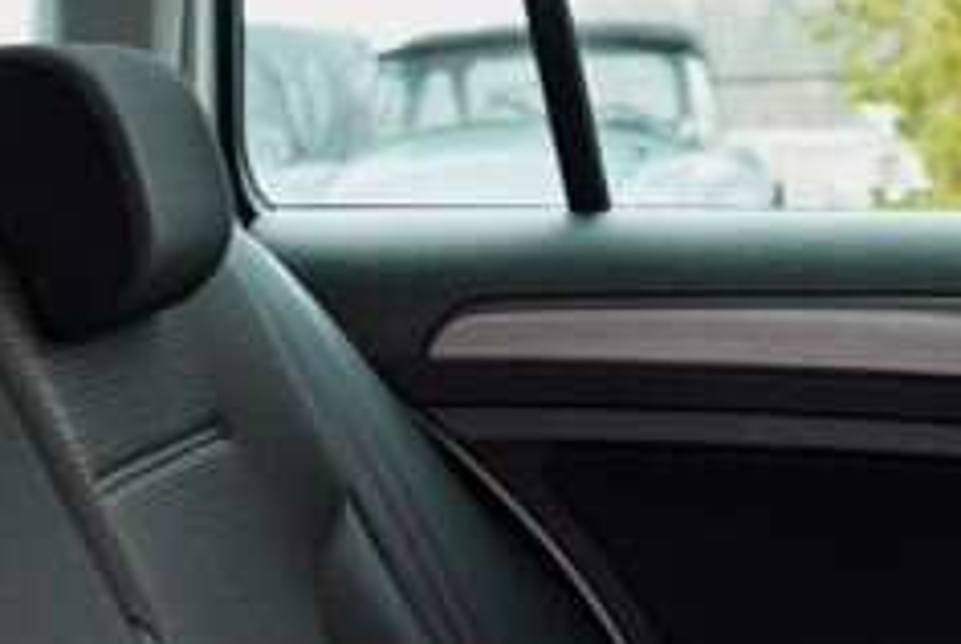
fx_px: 2780
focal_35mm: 104
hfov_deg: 19.6
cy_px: 984
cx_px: 639
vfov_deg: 12.5
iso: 200
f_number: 2.8
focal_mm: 24
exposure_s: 1/30
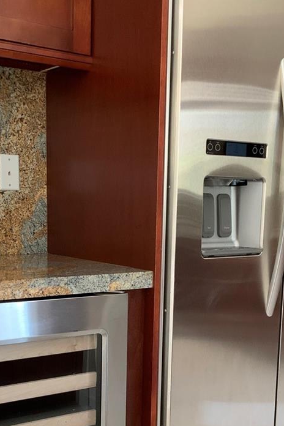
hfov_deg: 26.0
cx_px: 136
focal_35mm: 52
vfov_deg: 37.6
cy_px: 298
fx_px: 615
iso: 100
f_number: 1.8
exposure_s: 1/60
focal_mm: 3
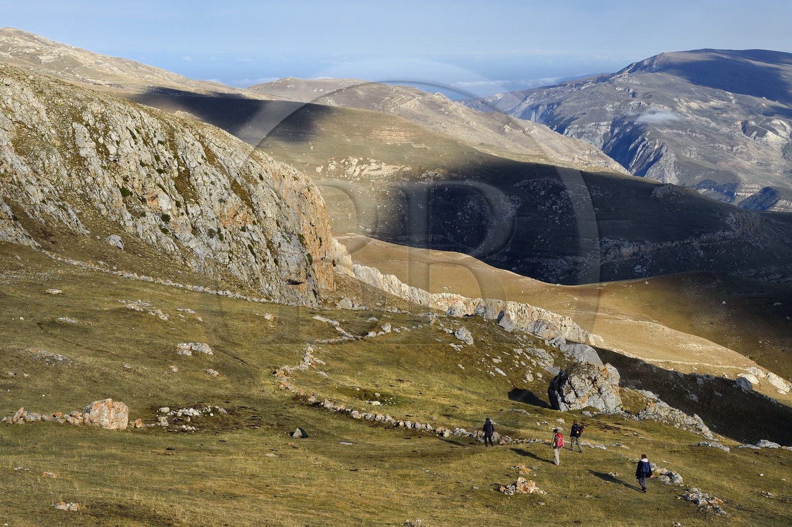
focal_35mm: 58
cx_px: 396
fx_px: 1275
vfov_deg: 23.3
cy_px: 264
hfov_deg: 34.5
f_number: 11
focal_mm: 58
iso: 200
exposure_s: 1/320
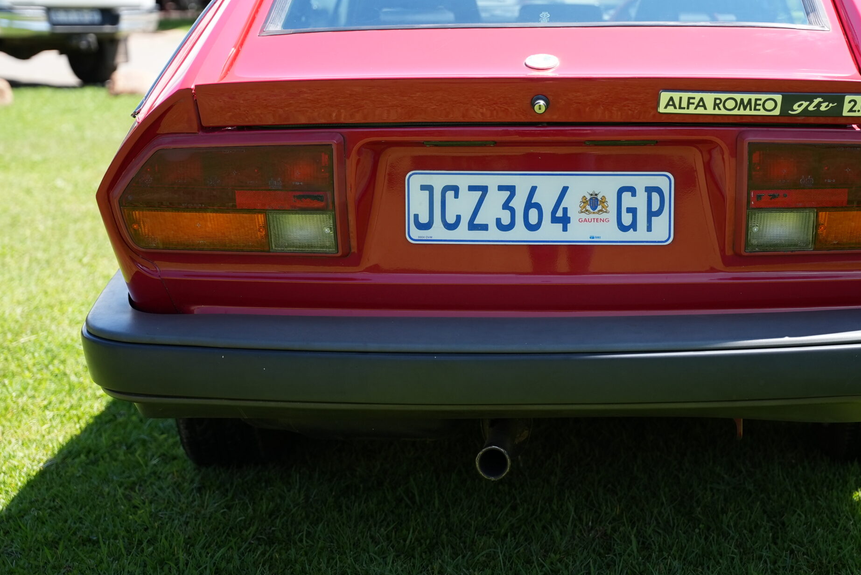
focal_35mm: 68
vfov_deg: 20.0
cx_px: 545
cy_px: 223
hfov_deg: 29.5
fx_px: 1630
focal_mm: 49.1
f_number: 2.8
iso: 400
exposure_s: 1/2000
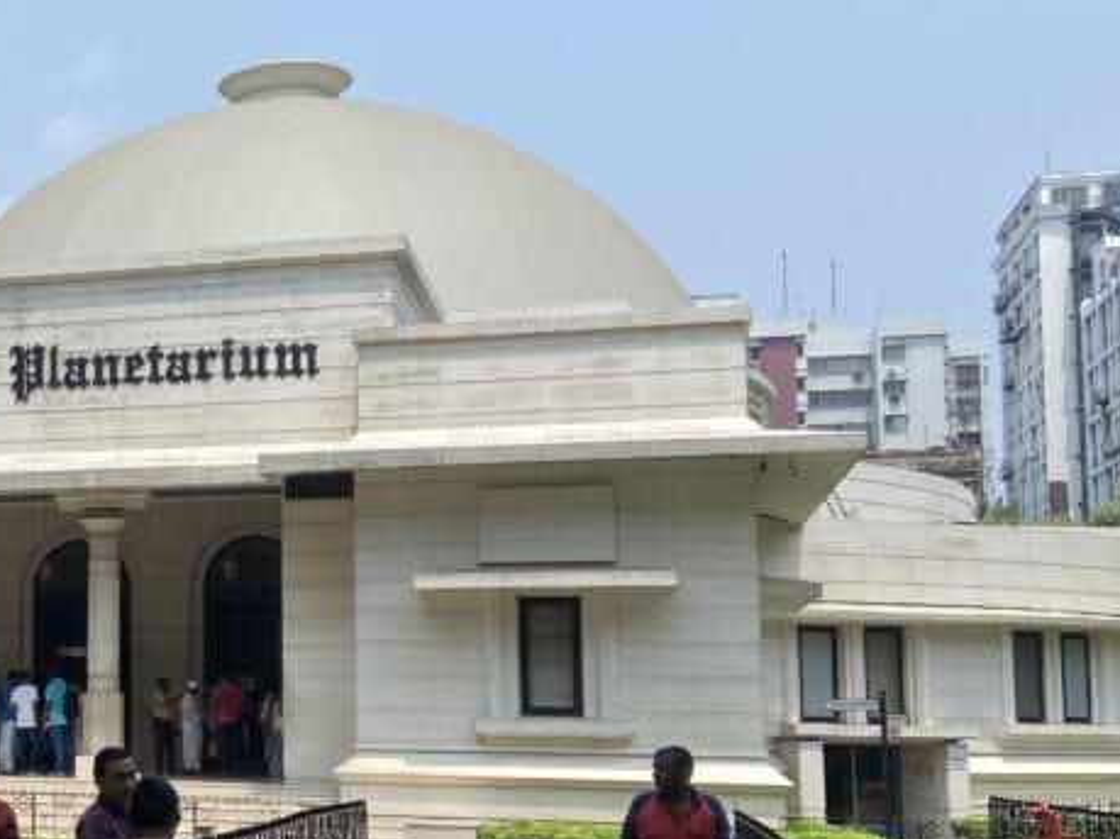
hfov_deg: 30.6
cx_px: -32
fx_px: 1876
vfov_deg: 25.1
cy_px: 541
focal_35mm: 58
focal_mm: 4.25
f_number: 1.8
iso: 32
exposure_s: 1/3040
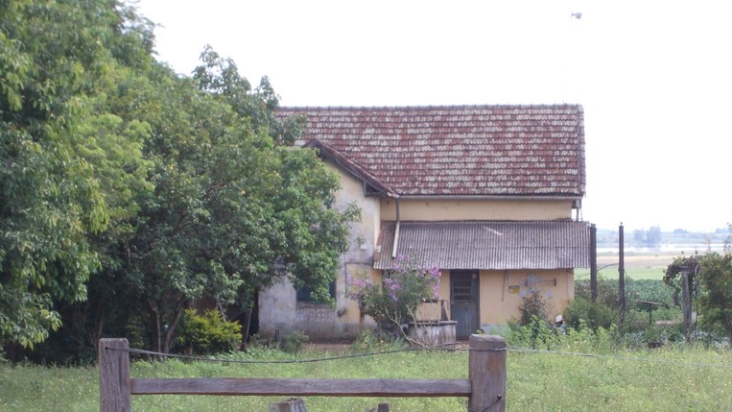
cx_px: 366
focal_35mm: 153
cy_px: 242
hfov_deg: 14.1
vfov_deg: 7.9
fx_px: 2969
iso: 80
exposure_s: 1/80
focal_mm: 20
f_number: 6.8
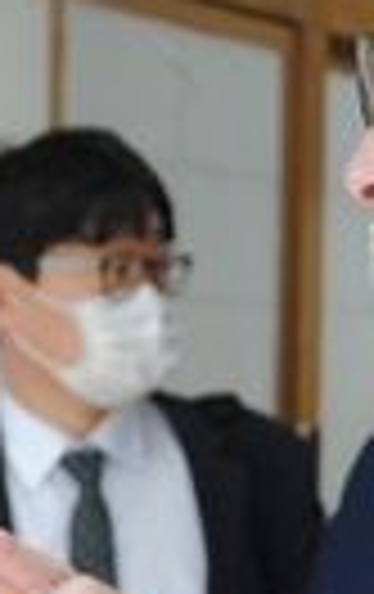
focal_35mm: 125
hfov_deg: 10.1
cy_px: 556
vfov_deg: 16.4
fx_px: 2030
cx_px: -221
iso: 200
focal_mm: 18
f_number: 3.5
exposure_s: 1/40
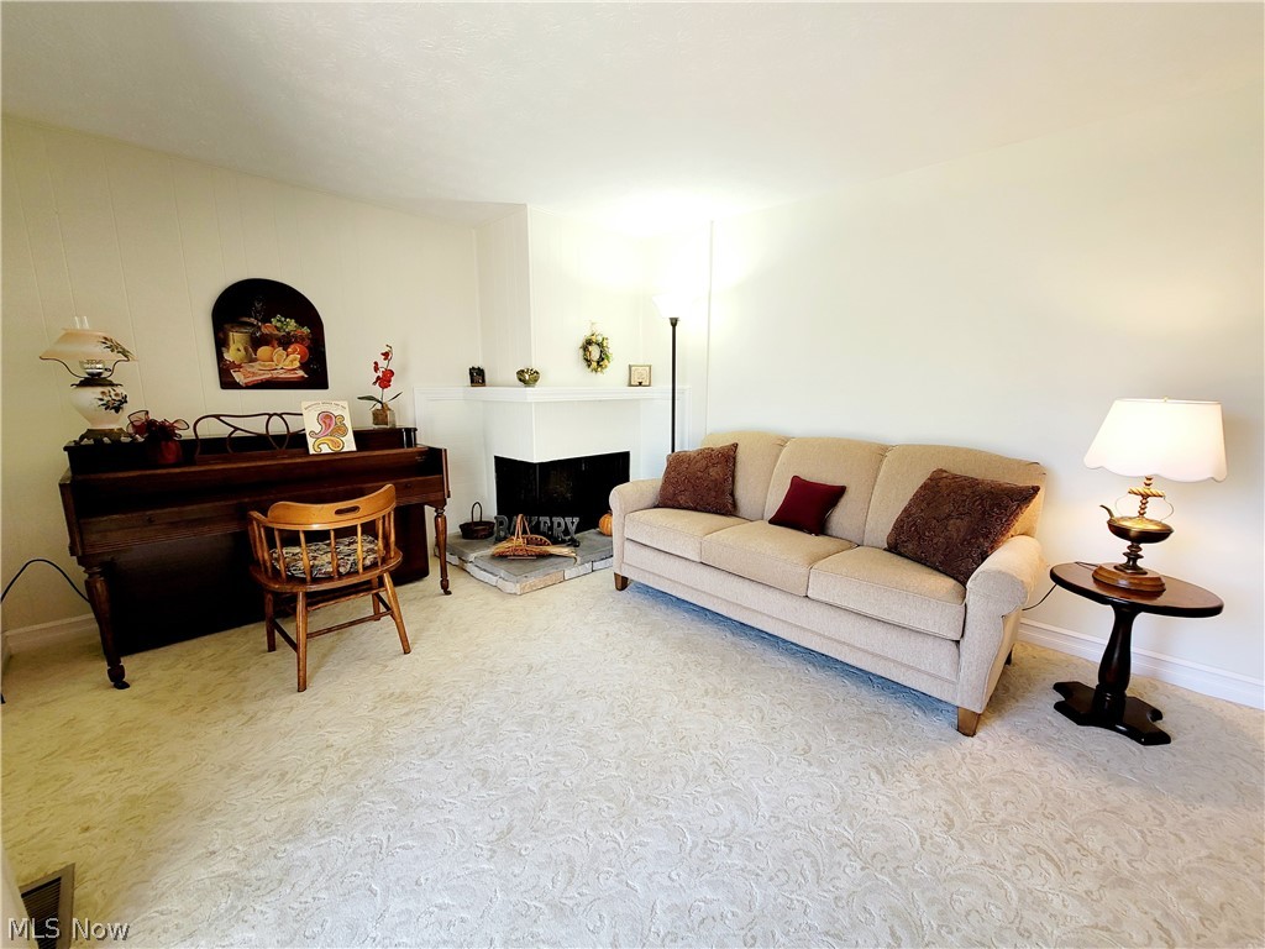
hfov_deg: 106.2
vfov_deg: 89.9
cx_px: 632
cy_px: 474
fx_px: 475
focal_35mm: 13
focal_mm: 2.2
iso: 100
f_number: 2.2
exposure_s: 1/60.2
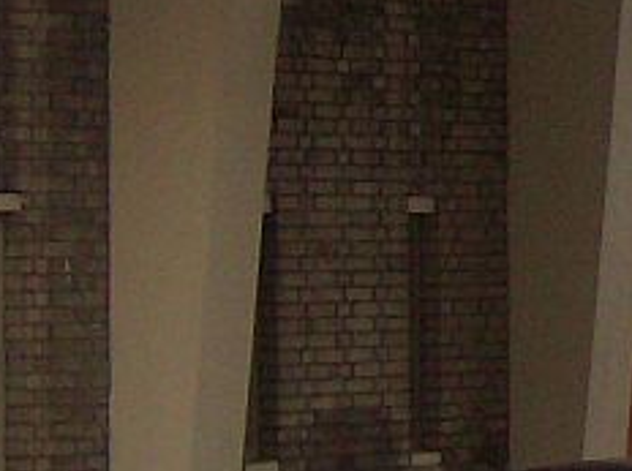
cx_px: 1073
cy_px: 7
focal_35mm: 309
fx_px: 5630
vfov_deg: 4.8
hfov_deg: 6.3
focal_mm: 11.6
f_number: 3.7
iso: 159
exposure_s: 1/97.8
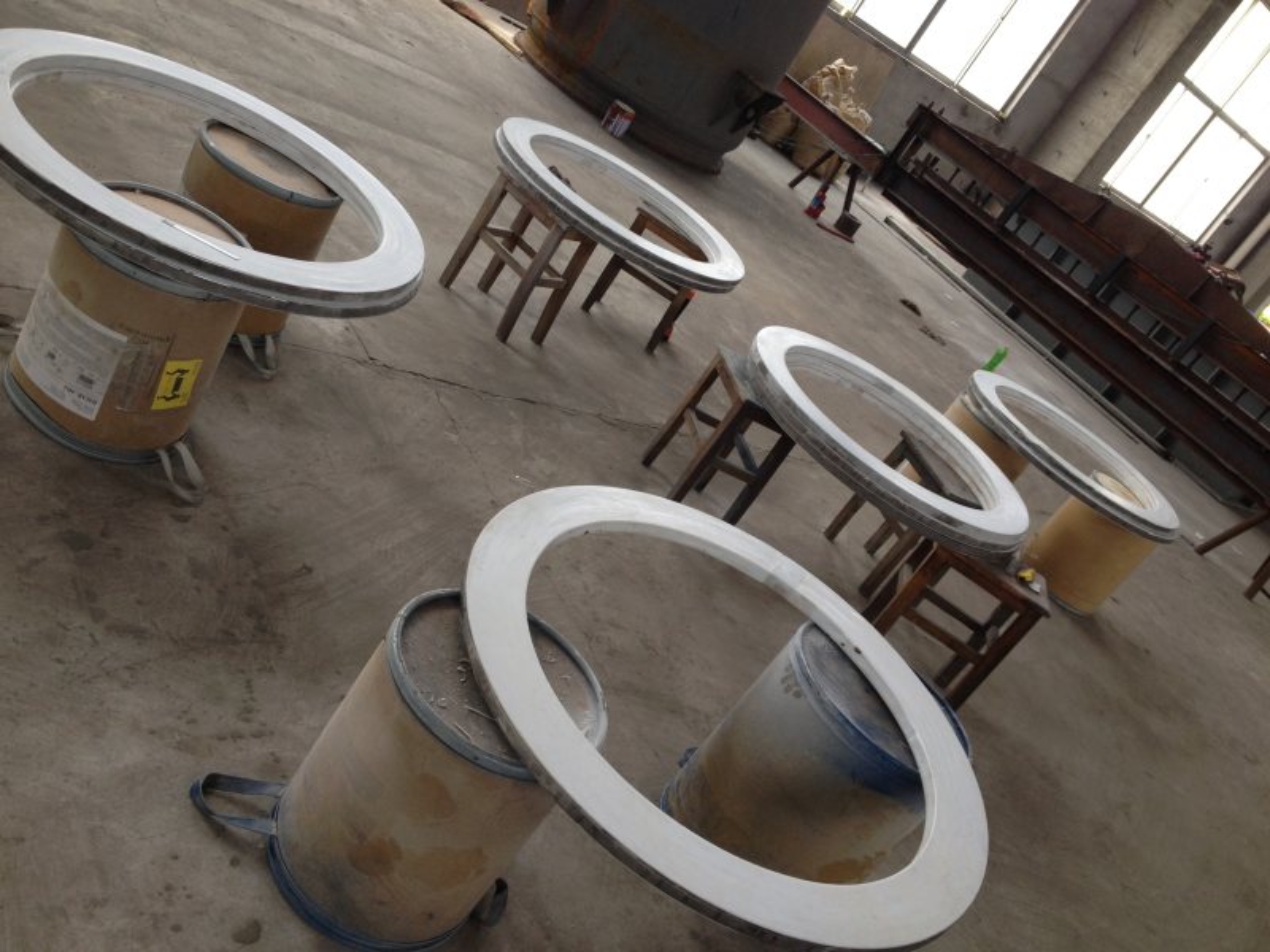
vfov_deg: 40.7
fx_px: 1284
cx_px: 635
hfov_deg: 52.6
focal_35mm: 35
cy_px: 476
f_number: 2.4
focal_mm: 4.28
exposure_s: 1/60
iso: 50
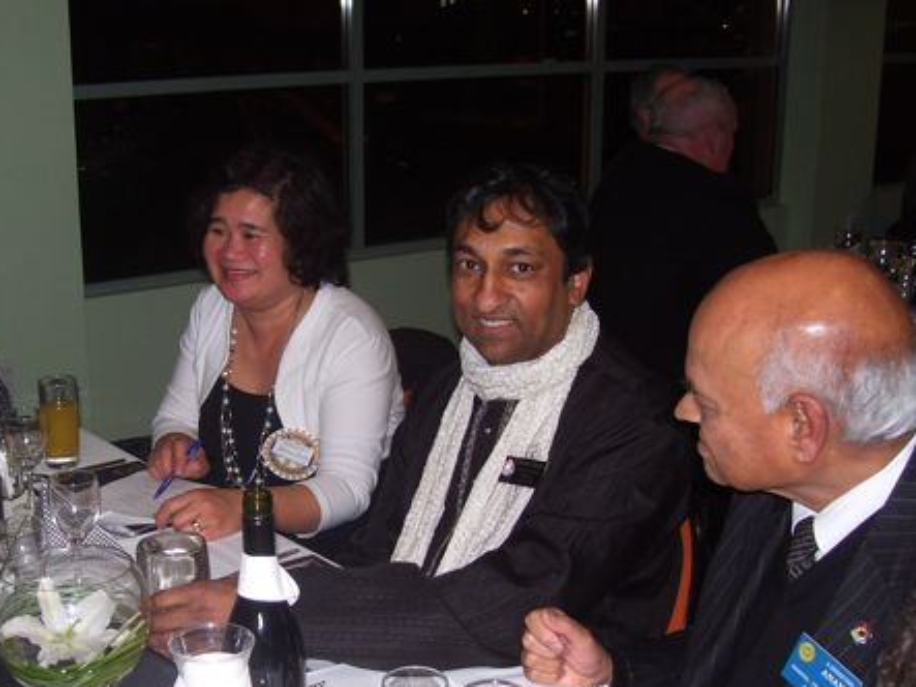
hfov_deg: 36.4
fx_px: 1376
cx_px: 304
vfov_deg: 27.8
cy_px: 480
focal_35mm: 52
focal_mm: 6
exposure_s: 1/60
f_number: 2.7
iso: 80
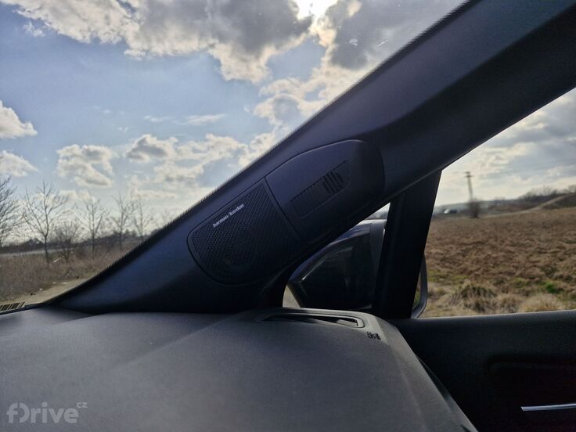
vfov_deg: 58.9
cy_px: 216
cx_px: 288
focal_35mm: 23
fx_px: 383
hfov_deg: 73.9
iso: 50
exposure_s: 1/2096
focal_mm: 5.54
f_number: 1.8
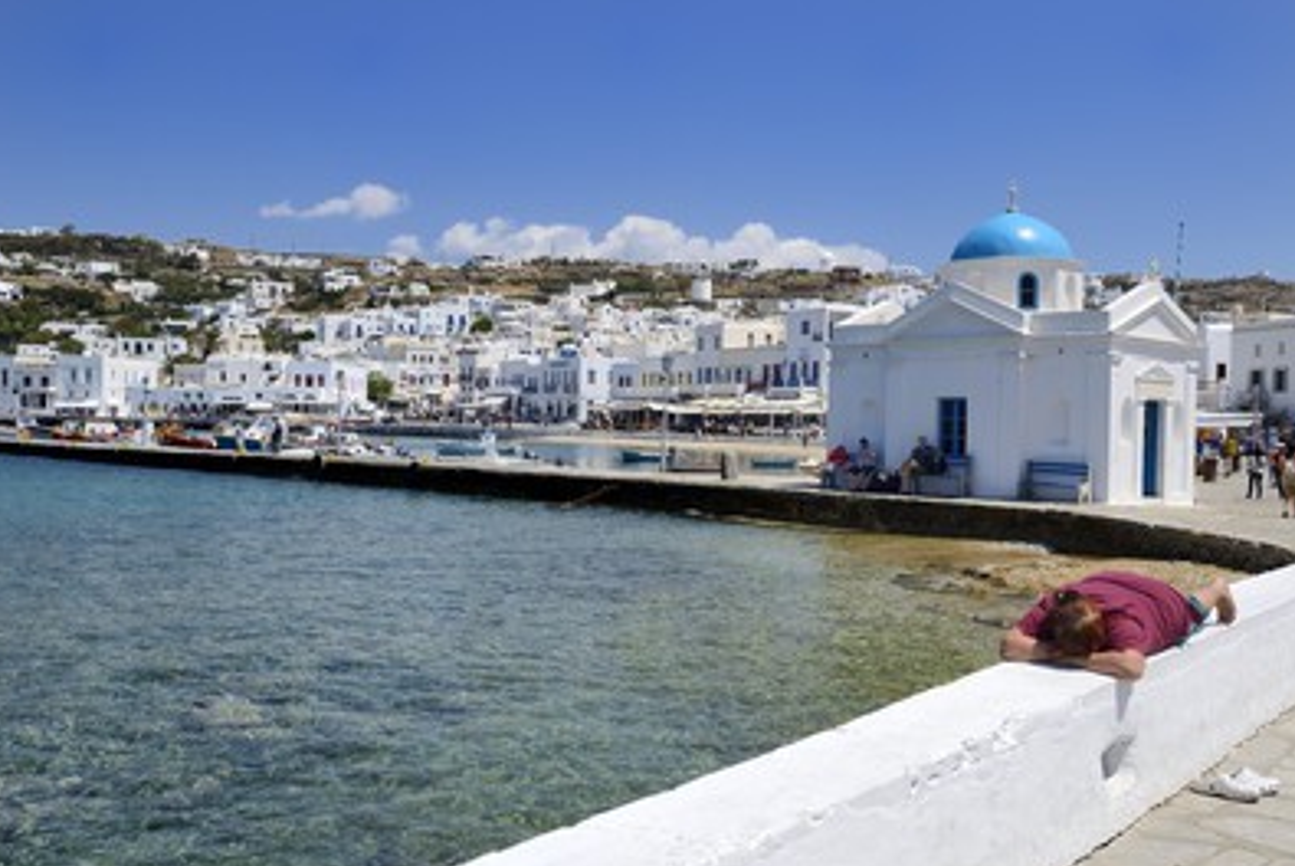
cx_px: 646
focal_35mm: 34
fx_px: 1224
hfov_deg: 55.8
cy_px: 449
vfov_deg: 38.9
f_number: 13
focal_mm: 32
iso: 200
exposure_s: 1/400
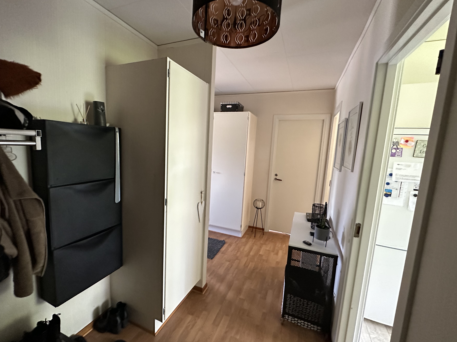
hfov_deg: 94.3
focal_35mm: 16
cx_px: 212
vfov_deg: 78.1
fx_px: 211
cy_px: 174
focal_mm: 2.22
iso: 800
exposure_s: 1/60
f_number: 2.2
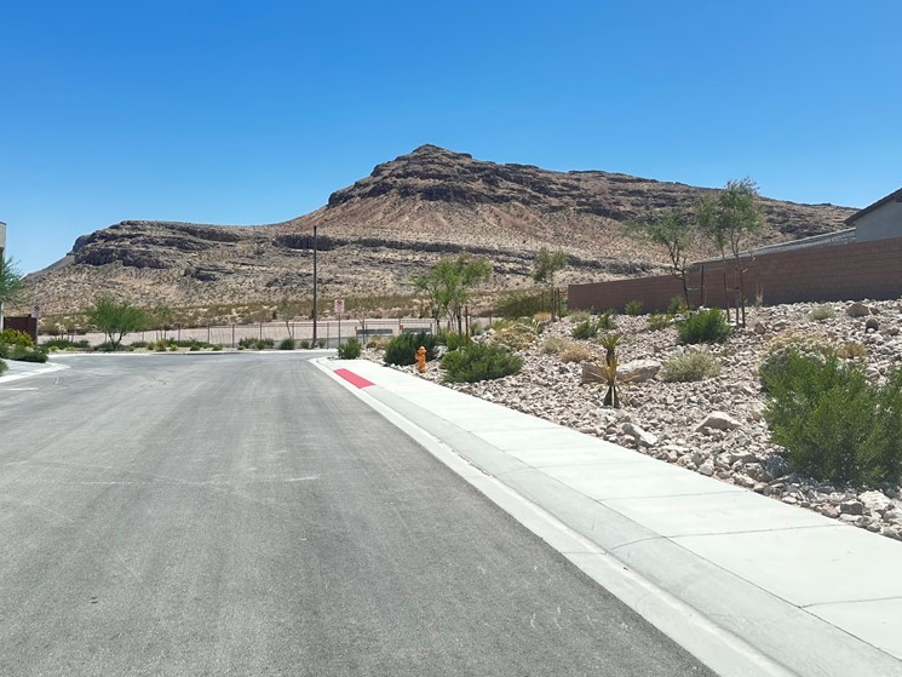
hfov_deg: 55.3
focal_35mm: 33
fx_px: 860
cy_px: 266
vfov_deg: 42.7
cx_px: 438
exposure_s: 1/2591
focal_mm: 6.86
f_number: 1.78
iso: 80
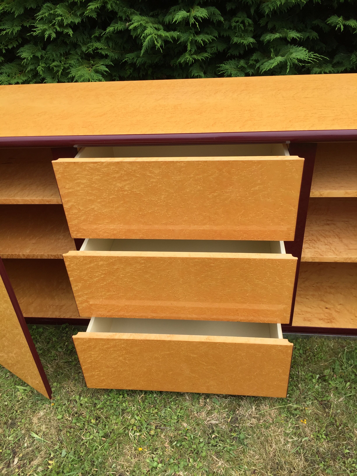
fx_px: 399
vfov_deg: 61.7
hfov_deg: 48.2
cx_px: 178
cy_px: 238
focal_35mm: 29
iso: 32
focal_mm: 4.15
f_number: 2.2
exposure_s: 1/1041
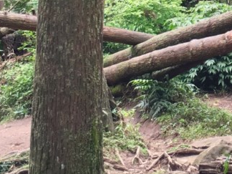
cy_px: -76
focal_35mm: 143
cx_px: 322
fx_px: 958
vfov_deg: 10.1
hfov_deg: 13.2
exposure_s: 1/60
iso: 32
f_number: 2.2
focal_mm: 4.15
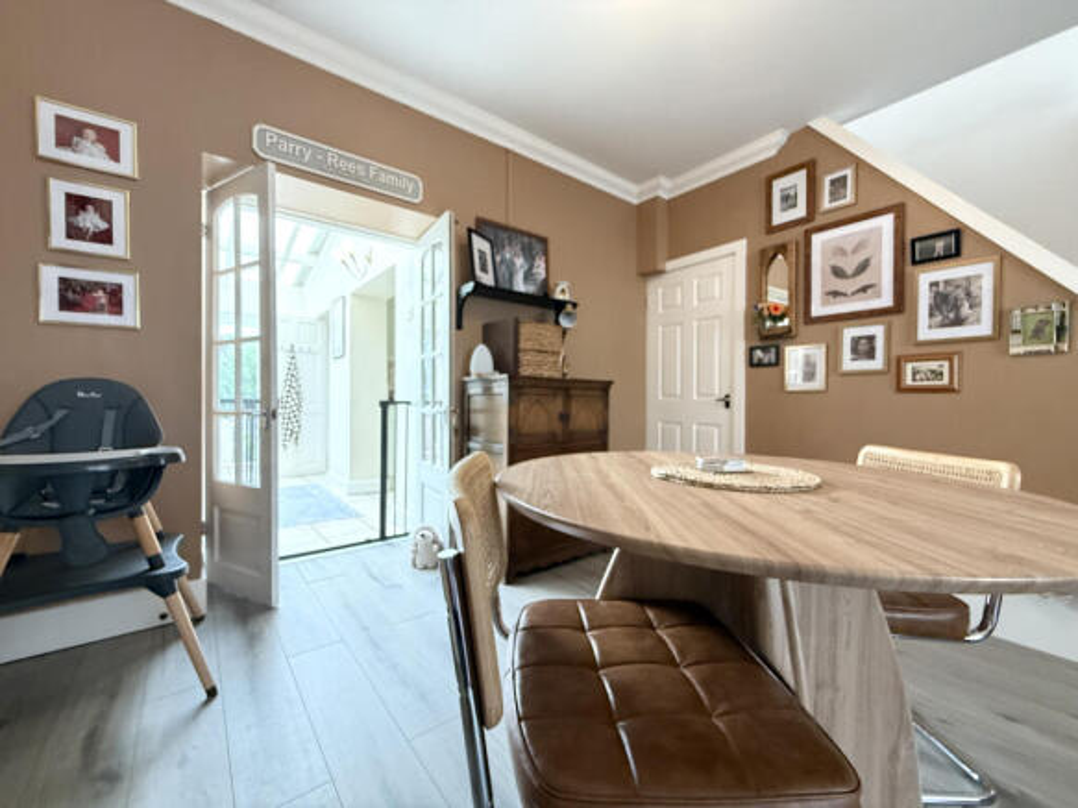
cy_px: 404
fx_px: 436
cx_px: 539
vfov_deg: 85.7
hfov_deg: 102.1
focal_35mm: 14
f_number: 2.2
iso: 500
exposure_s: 1/100
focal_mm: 2.22
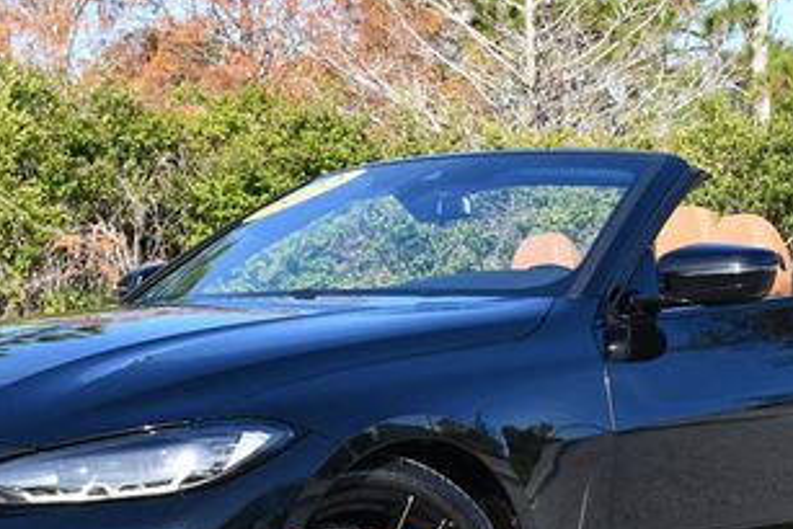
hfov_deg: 16.4
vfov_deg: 11.0
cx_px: 431
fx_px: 2755
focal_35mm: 125
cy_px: 328
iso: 160
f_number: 8
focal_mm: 30
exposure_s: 1/250
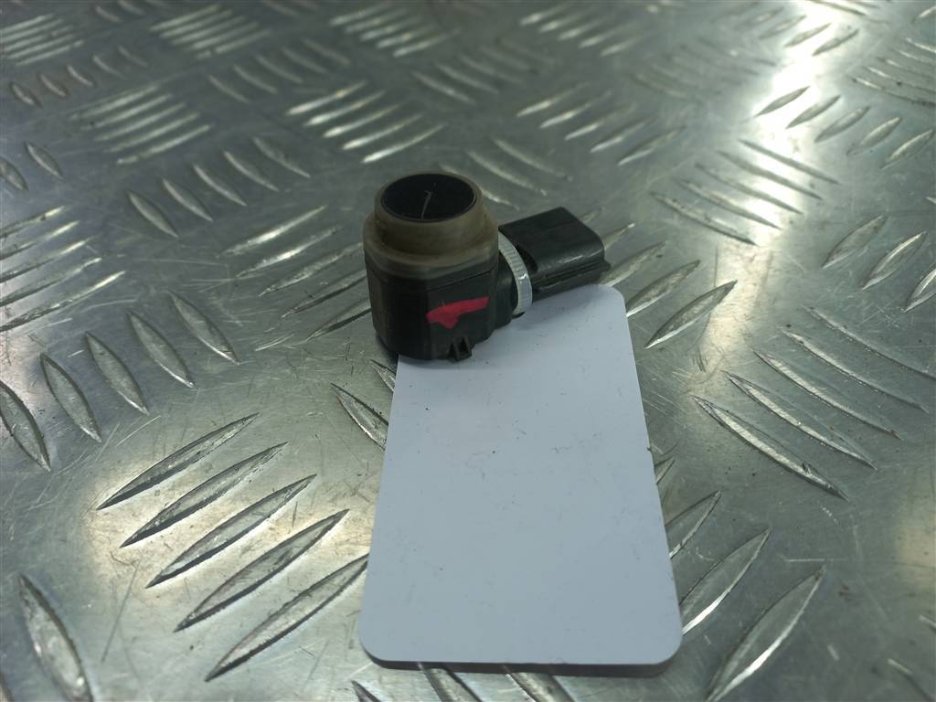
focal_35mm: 25
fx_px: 676
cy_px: 351
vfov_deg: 54.9
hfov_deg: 69.4
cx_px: 468
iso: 32
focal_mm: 4.6
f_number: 1.8
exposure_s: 1/50
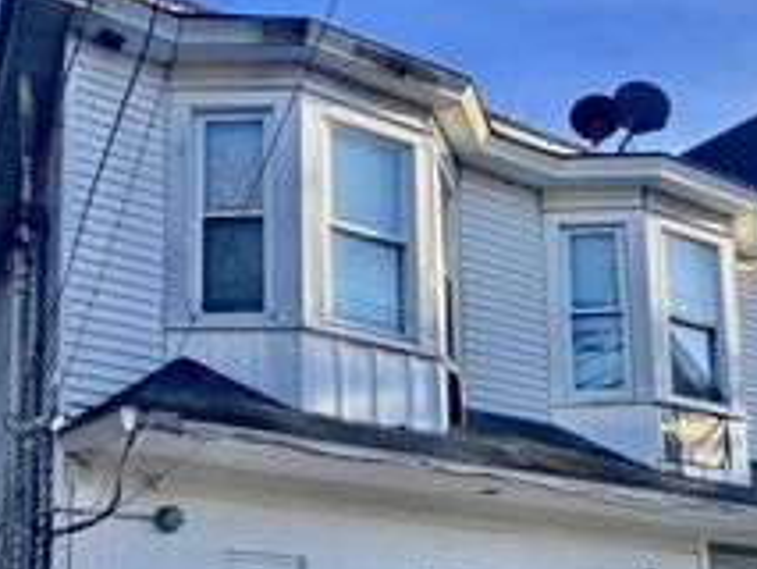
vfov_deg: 23.4
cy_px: 510
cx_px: 583
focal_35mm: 61
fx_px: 1335
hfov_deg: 31.0
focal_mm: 5.96
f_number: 1.6
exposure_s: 1/1263
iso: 50
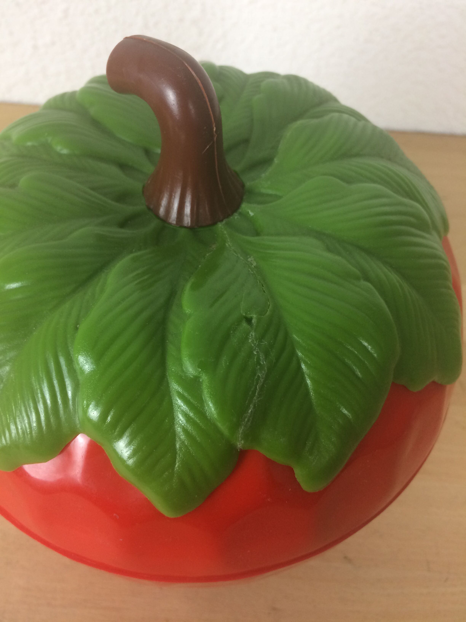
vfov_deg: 61.7
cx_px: 233
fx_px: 521
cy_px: 311
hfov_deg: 48.2
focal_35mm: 29
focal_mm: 4.15
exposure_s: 1/33
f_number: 2.2
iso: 50
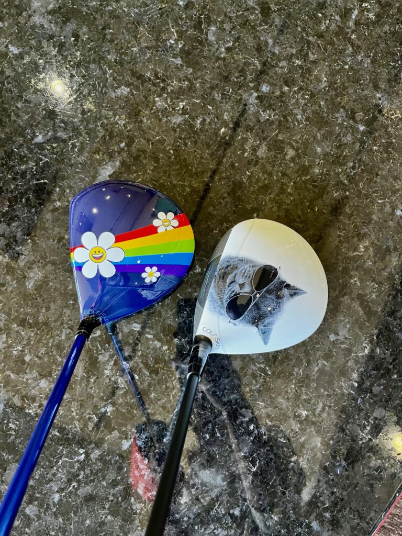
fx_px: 403
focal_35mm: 26
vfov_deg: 67.3
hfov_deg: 53.1
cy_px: 268
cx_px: 201
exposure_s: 1/50
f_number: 1.6
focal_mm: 5.1
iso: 250
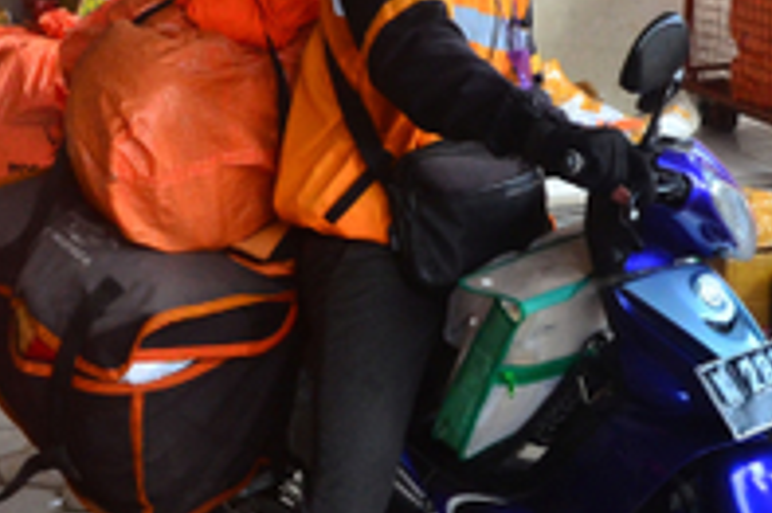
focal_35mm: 78
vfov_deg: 17.5
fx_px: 1671
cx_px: 278
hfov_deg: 25.9
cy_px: 229
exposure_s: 1/350
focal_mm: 16
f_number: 9.5
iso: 800
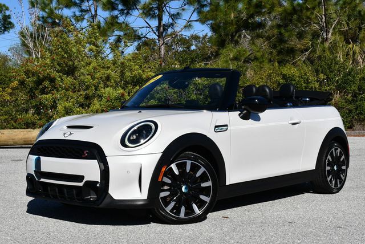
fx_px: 589
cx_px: 182
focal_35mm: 58
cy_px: 122
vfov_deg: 23.4
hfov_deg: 34.5
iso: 100
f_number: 10
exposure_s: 1/400
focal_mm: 29
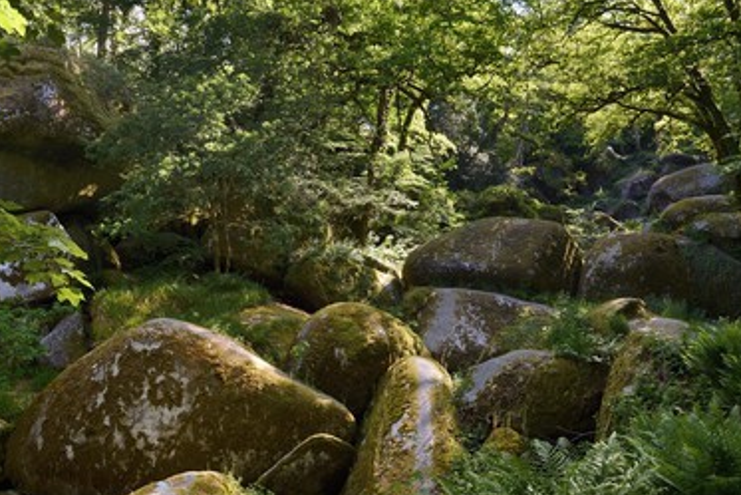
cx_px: 370
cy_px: 239
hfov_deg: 67.4
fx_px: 556
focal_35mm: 27
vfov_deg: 48.0
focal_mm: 24
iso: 400
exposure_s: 1/80
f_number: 9
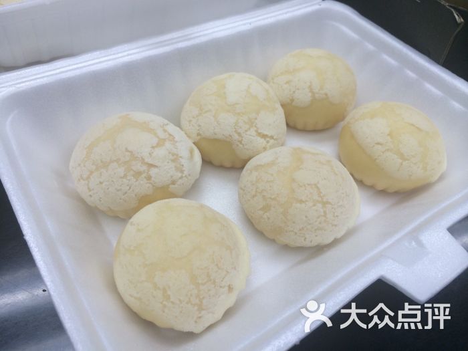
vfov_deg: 46.8
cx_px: 234
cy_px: 176
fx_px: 406
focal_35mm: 30
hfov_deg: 60.0
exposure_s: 1/50
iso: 50
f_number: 2.2
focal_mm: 4.12
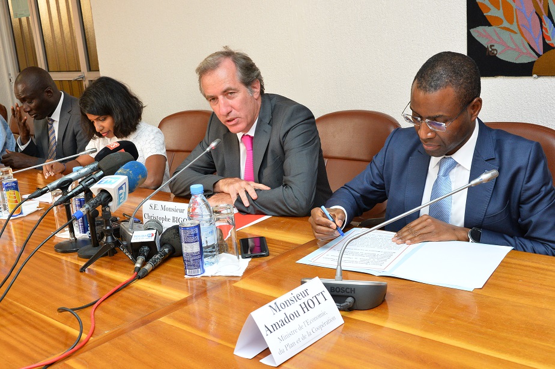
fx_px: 647
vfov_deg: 31.8
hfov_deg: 46.4
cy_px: 184
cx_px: 278
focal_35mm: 42
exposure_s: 1/100
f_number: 11
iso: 4000
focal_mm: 42
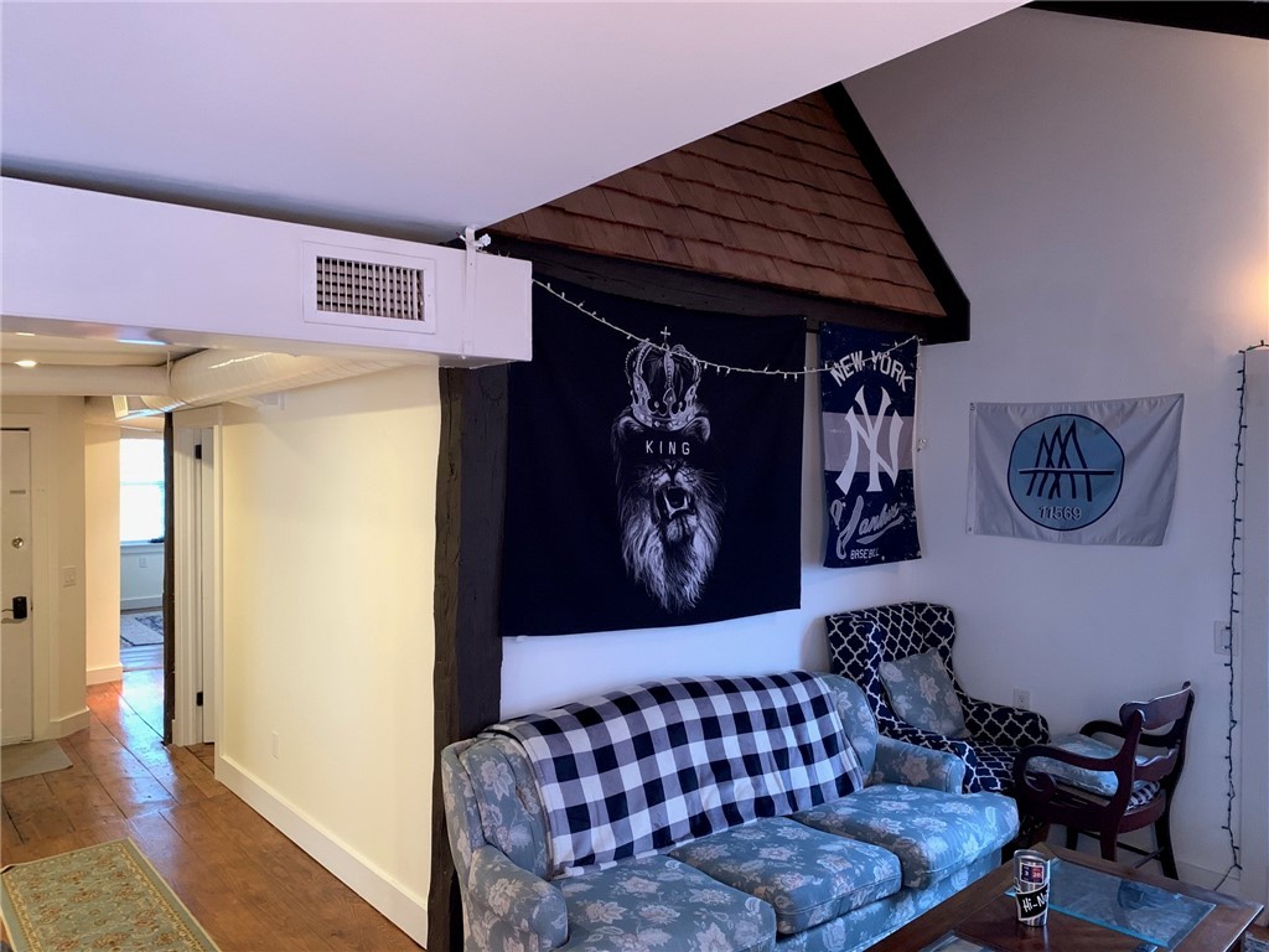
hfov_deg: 67.3
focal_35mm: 26
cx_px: 634
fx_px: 953
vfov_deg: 53.1
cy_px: 476
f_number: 1.8
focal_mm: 4.25
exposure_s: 1/17
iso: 640
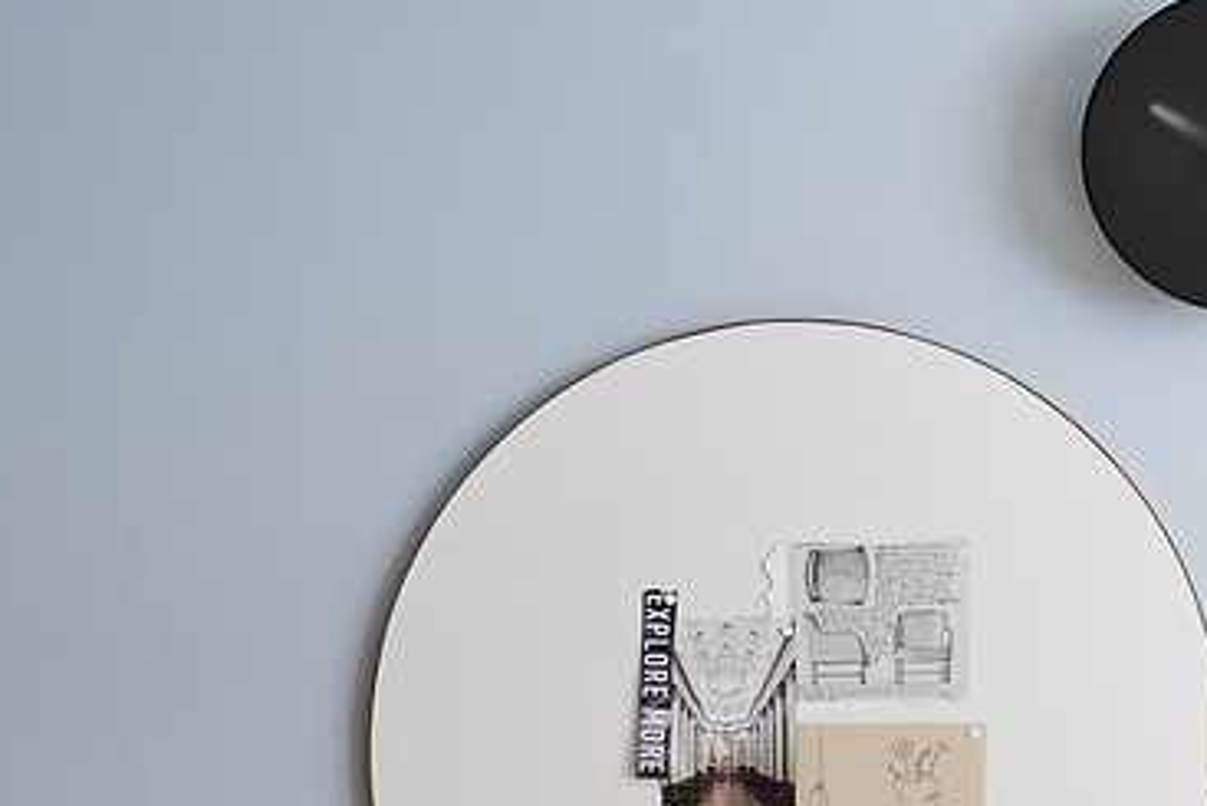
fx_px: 3958
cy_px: 872
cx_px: 1281
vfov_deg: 11.5
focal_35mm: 118
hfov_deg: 16.9
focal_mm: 50
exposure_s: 2.5
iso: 100
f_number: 9
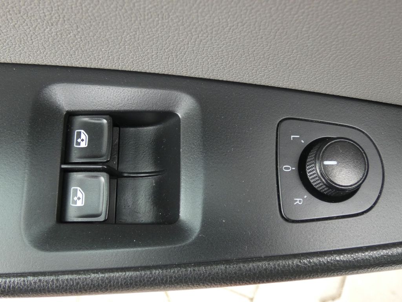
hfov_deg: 47.9
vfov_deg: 36.8
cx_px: 201
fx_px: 453
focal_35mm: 39
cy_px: 151
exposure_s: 1/80
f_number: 3.6
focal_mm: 7.1
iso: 250
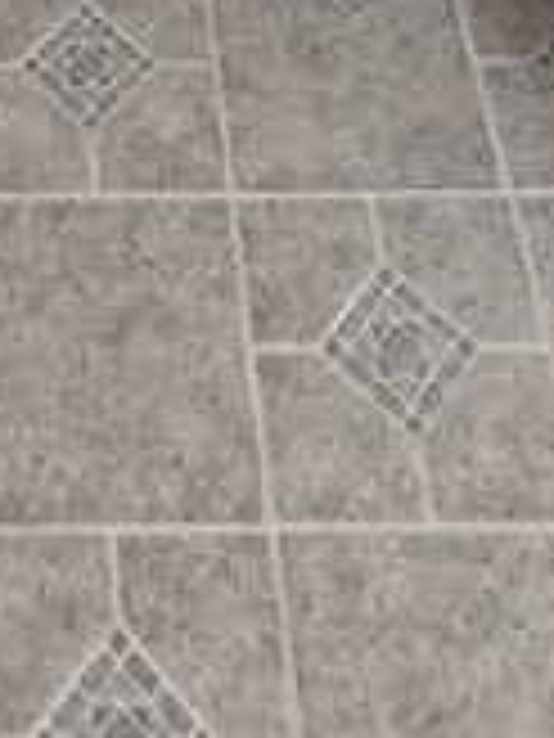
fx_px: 1728
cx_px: -27
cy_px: -1494
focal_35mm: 81
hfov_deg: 17.7
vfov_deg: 11.4
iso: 200
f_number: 2.2
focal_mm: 2.2
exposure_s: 1/60
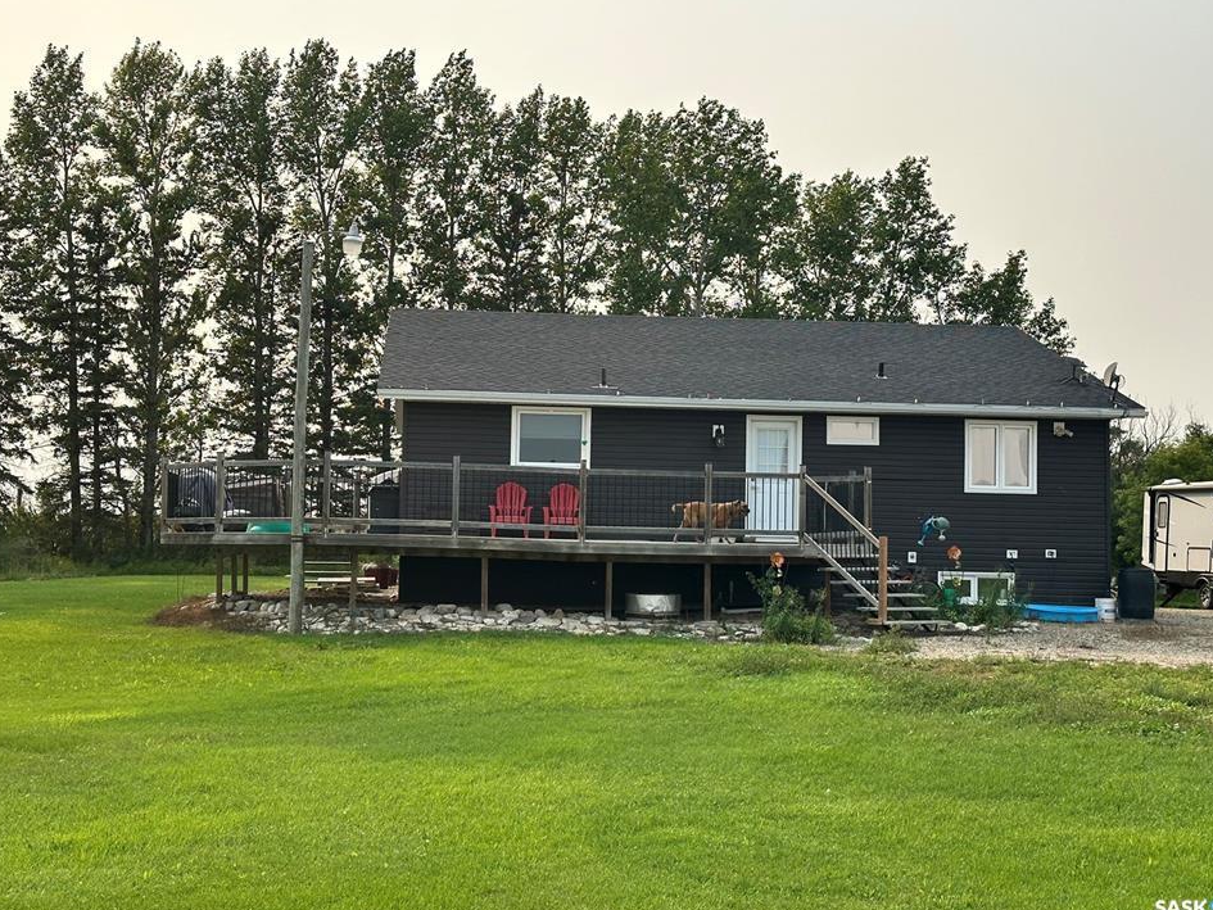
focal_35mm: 52
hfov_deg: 36.8
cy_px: 425
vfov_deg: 28.0
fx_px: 1822
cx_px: 625
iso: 64
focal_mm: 6.86
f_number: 1.78
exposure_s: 1/3472
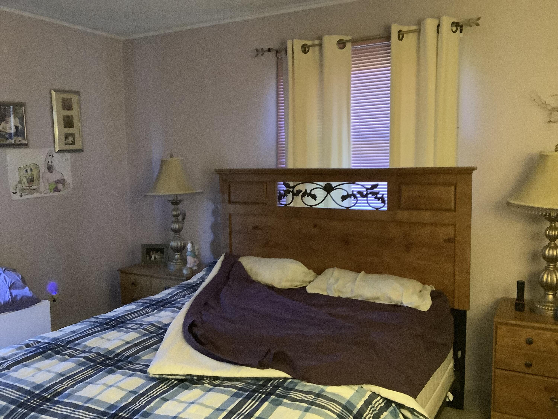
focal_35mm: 31
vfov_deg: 45.4
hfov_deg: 58.4
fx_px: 500
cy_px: 210
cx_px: 279
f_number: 2.4
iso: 640
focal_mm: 3.3
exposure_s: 1/24
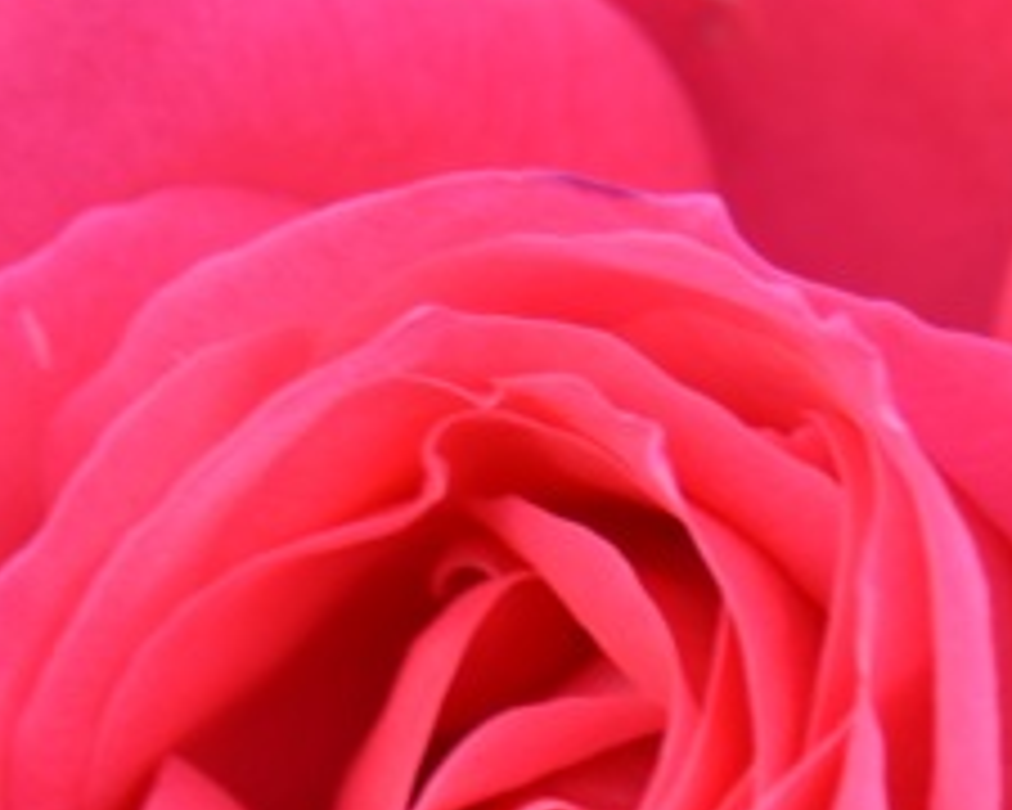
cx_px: 558
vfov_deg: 2.7
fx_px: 17282
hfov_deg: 3.4
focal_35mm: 577
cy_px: 898
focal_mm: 135
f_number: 5.6
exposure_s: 1/25
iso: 100
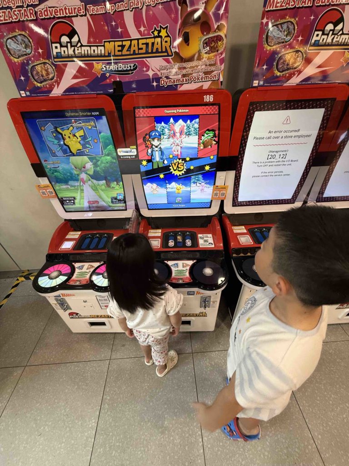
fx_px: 188
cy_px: 233
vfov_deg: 102.1
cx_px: 174
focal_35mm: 14
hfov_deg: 85.7
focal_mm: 2.22
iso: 250
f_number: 2.2
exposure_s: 1/100
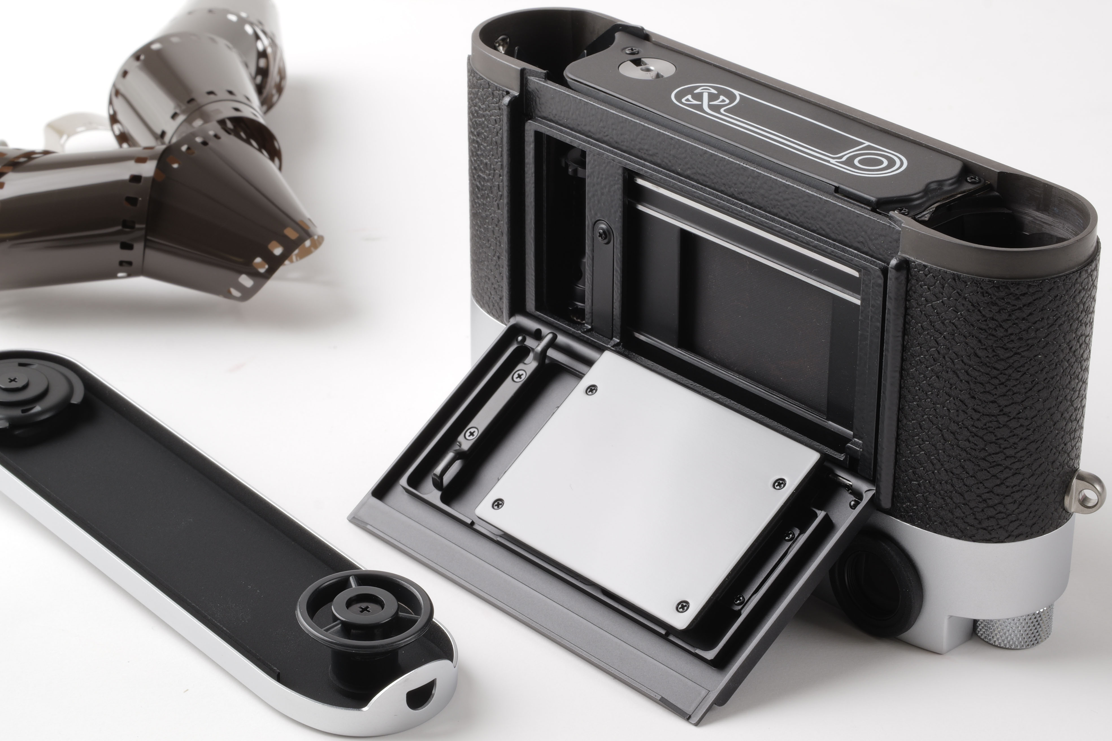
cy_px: 370
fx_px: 2811
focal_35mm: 91
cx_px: 556
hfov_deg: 22.4
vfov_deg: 15.0
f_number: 22
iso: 100
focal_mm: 60
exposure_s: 1/1.67
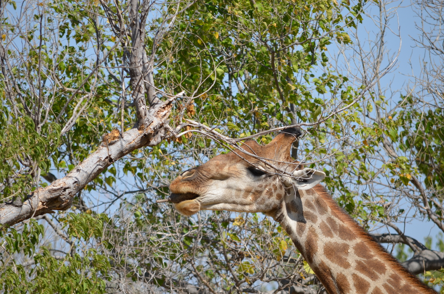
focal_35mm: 450
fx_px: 5539
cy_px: 147
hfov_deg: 4.6
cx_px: 222
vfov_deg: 3.0
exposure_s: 1/640
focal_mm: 300
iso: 200
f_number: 6.3
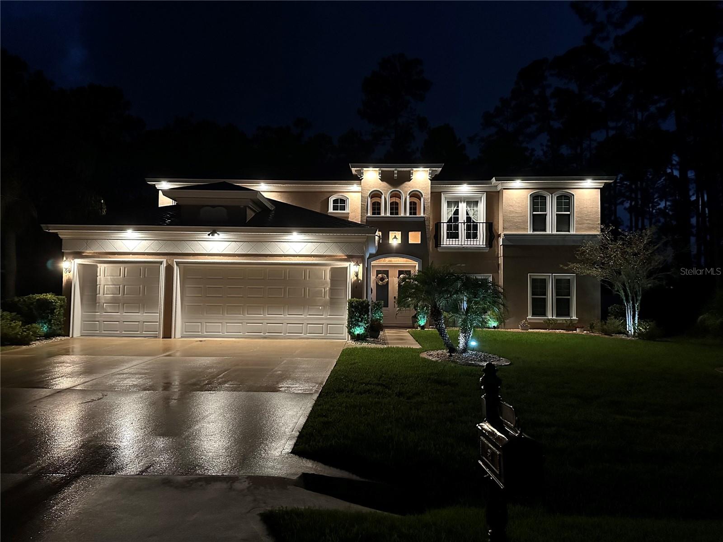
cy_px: 271
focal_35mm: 24
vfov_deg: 56.8
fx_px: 501
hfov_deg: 71.6
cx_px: 362
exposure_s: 1/40
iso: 1000
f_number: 1.78
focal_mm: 6.86
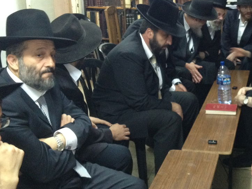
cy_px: 78
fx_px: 495
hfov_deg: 28.2
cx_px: 183
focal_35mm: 68
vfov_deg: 21.6
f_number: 2.4
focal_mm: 4.28
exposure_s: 1/20
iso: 320
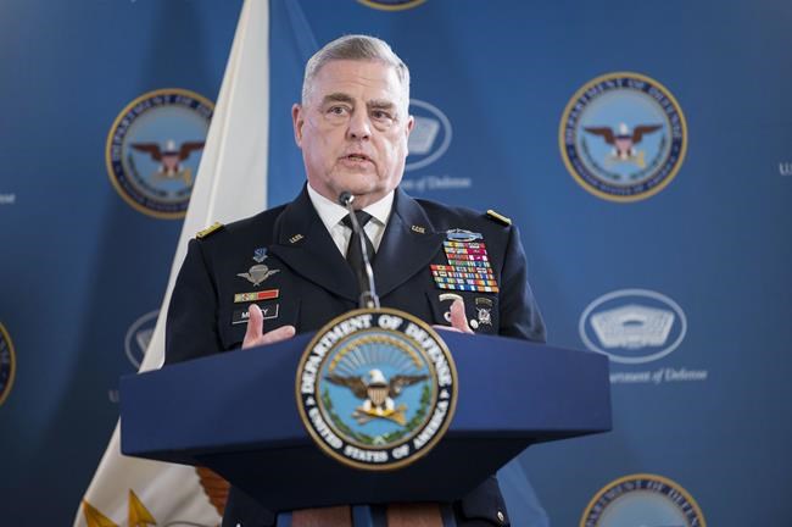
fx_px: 4395
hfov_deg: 10.3
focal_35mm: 200
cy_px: 264
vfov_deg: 6.9
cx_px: 396
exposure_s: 1/250
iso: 1600
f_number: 2.8
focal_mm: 200
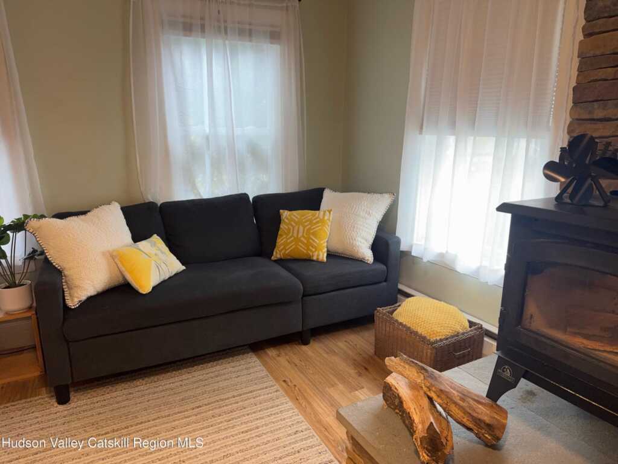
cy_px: 232
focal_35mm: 24
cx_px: 309
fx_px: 428
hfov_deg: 71.6
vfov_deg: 56.8
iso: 250
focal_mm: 6.76
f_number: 1.78
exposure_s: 1/60
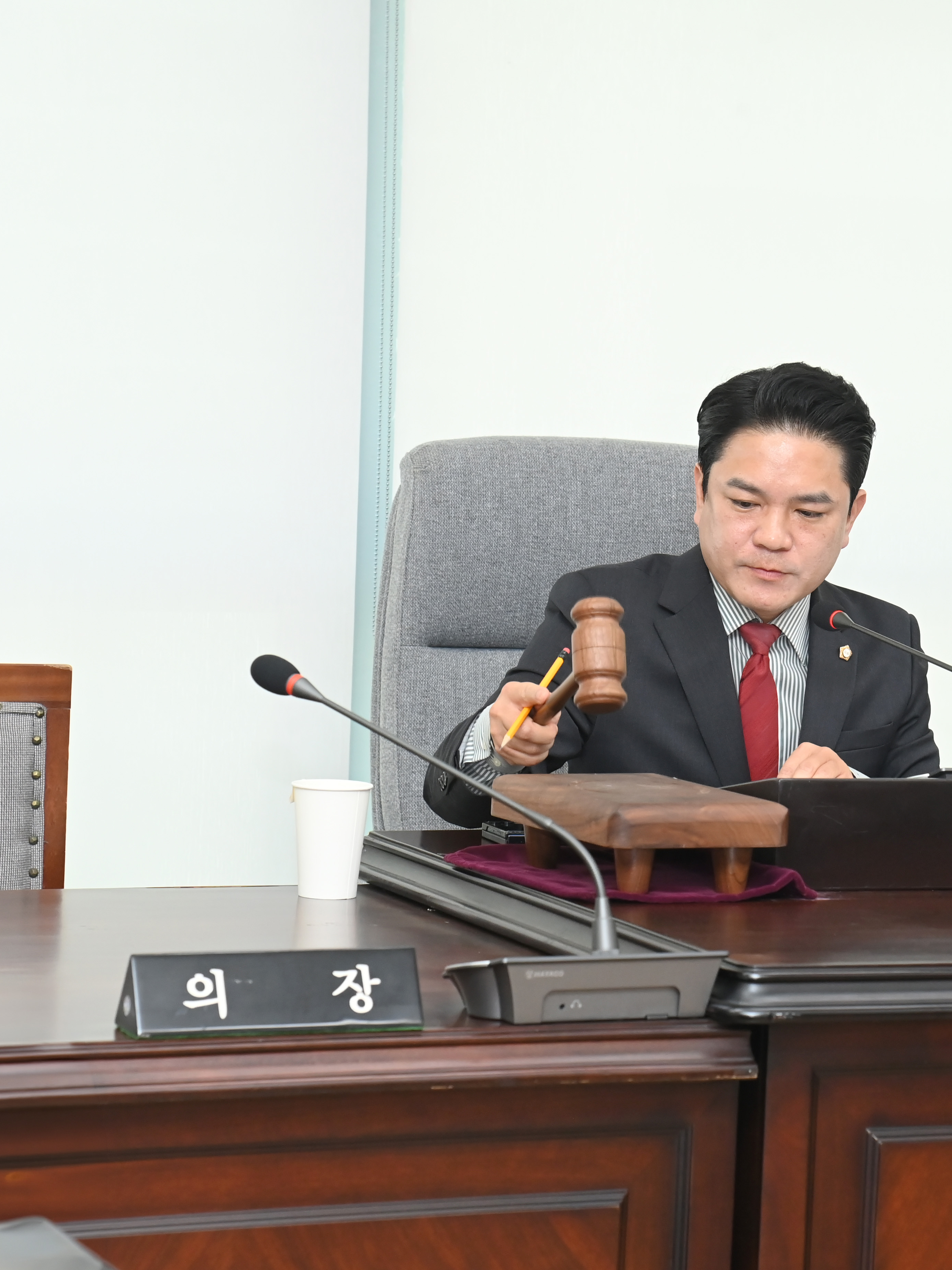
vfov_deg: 16.6
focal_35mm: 119
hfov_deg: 12.4
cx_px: 789
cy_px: 639
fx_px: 4363
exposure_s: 1/250
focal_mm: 82
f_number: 6.3
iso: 2500
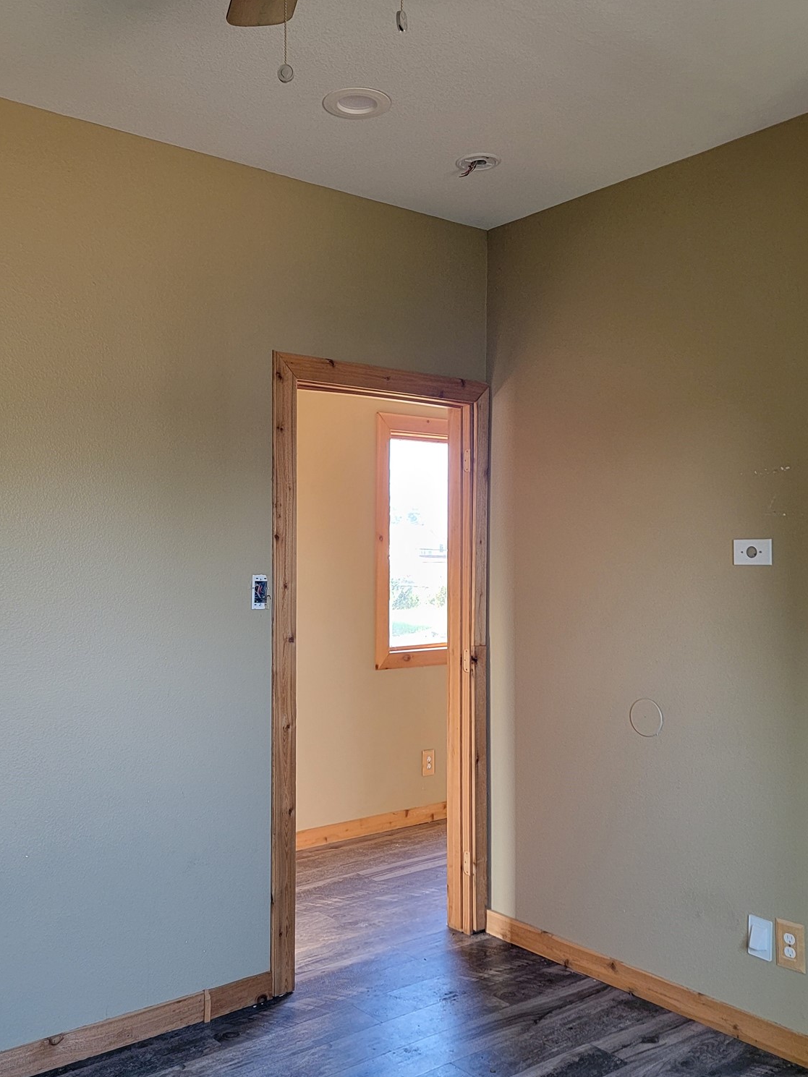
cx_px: 346
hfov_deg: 42.8
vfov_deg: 55.3
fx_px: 1027
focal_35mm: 33
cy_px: 552
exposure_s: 1/60
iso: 250
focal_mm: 6.7
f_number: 1.8
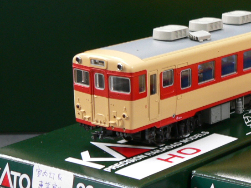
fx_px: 943
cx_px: 277
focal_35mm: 130
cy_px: 119
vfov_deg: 11.4
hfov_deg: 14.8
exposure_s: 1/4
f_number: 2.8
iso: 100
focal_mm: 9.2
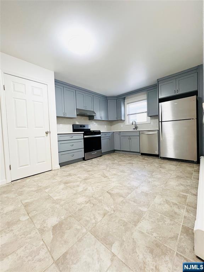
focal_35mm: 13
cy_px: 136
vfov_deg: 106.2
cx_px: 102
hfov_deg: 89.9
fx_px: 102
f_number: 1.8
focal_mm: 1.57
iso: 320
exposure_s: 1/60
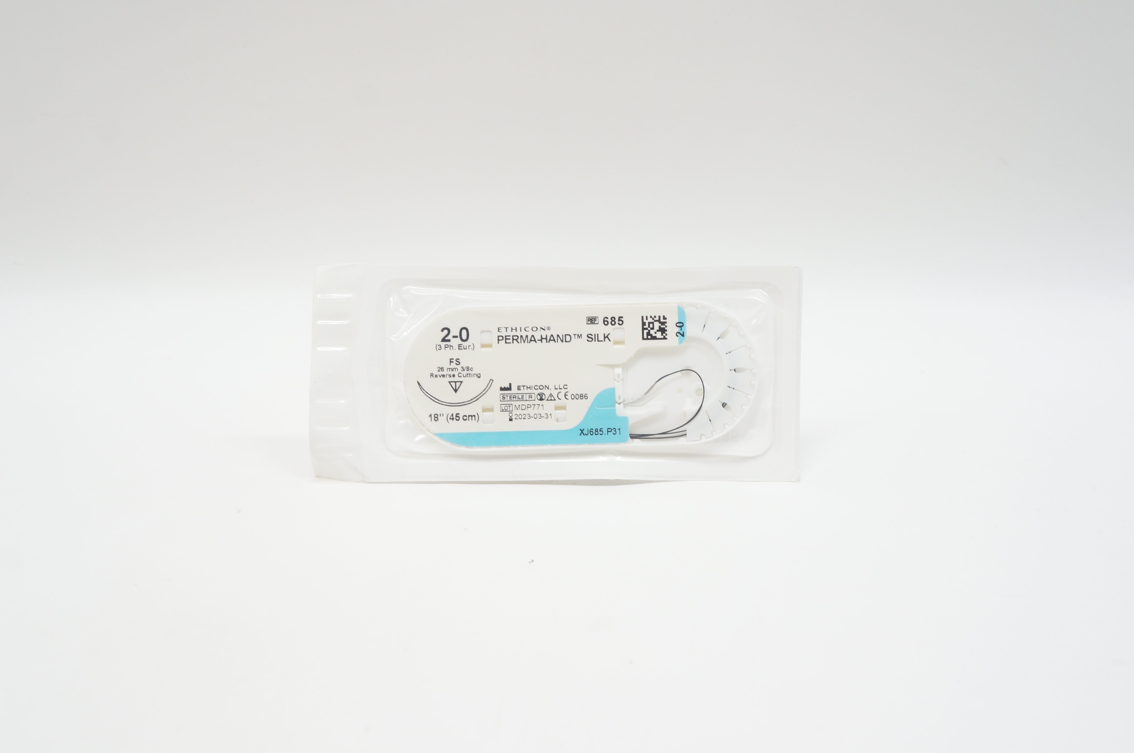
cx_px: 567
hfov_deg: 53.2
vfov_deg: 36.8
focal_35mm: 36
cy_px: 376
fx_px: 1133
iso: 400
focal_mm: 24
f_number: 7.1
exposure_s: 1/40
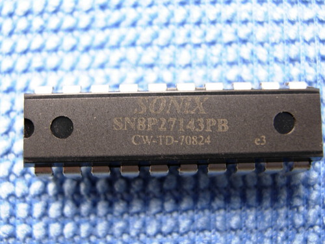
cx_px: 162
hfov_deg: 51.4
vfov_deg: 39.7
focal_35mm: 36
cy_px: 122
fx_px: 338
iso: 50
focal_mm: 7.5
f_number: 2.7
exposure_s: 1/15.1
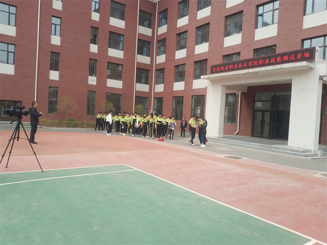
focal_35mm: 32
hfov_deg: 56.8
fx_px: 302
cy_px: 122
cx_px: 164
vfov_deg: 44.2
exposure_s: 1/498
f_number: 2
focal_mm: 4.5
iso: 100
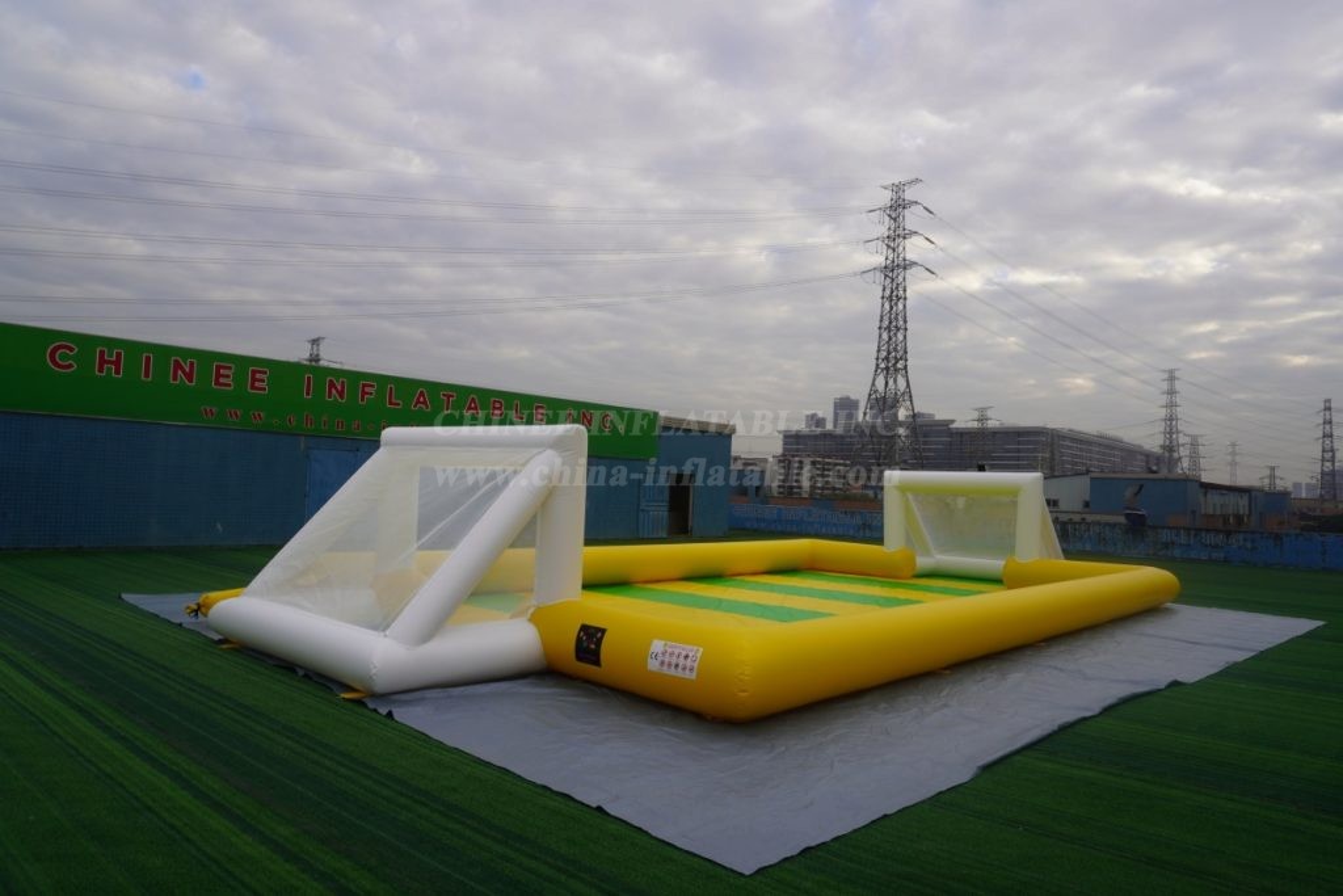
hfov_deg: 73.7
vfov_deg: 53.1
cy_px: 448
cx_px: 672
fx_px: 895
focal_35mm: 24
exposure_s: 1/125
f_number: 8
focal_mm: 16
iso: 100
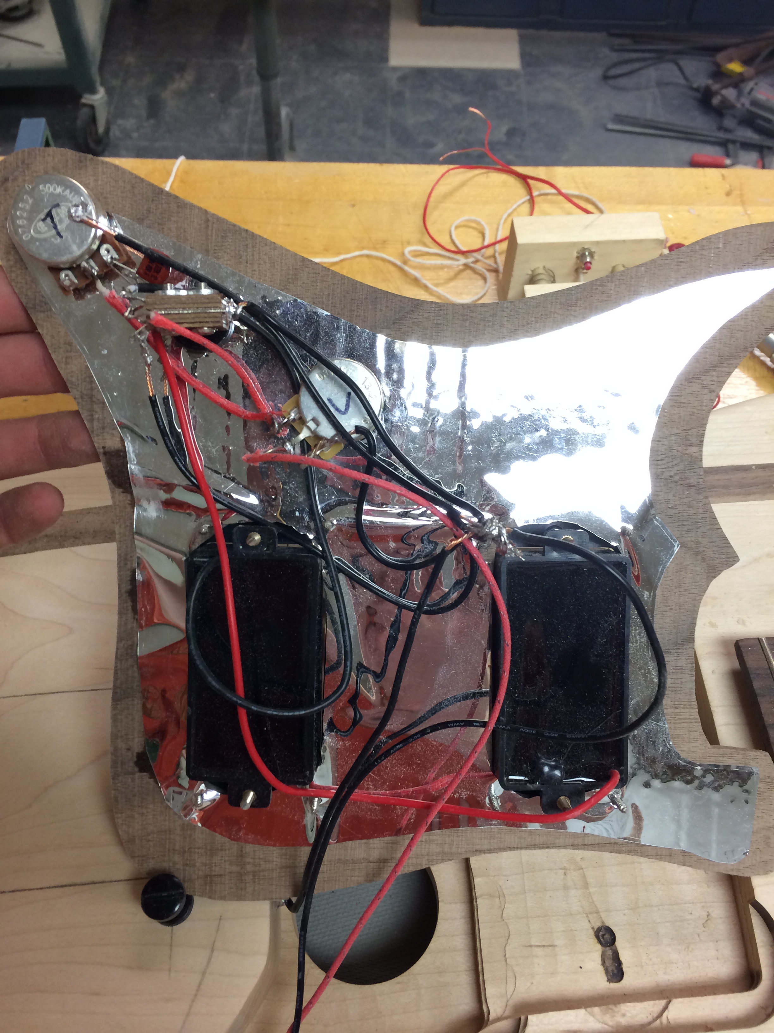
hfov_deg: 46.8
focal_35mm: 30
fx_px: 894
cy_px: 516
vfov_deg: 60.0
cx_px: 387
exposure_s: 1/30
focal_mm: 4.12
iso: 80
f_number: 2.2
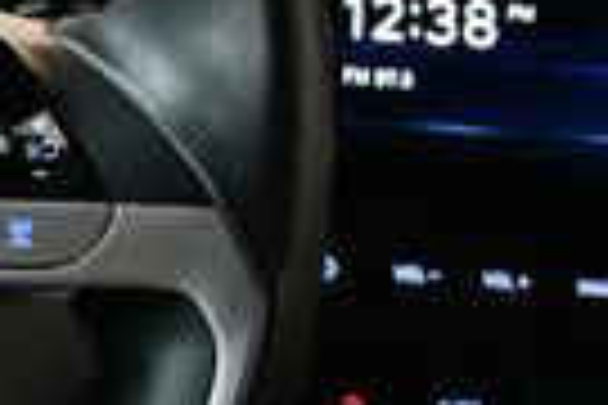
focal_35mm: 142
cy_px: 112
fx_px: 2398
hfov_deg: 12.4
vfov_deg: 9.6
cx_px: -689
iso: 4000
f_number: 3.8
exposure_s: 1/60
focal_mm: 20
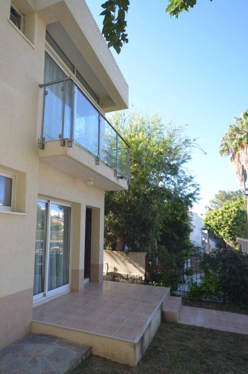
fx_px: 228
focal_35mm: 22
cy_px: 207
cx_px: 107
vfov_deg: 78.5
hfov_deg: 56.8
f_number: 6.3
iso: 200
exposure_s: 1/160
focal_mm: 12
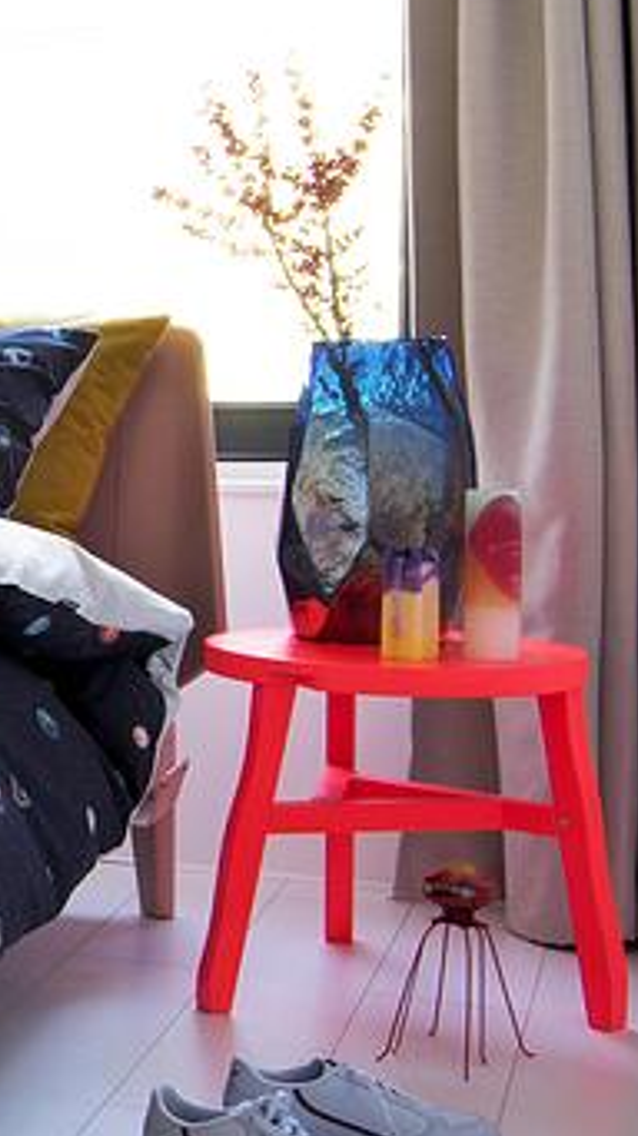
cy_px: 535
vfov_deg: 27.5
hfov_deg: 13.2
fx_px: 2319
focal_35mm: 77
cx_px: -690
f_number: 22
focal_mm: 29
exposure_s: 4
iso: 100
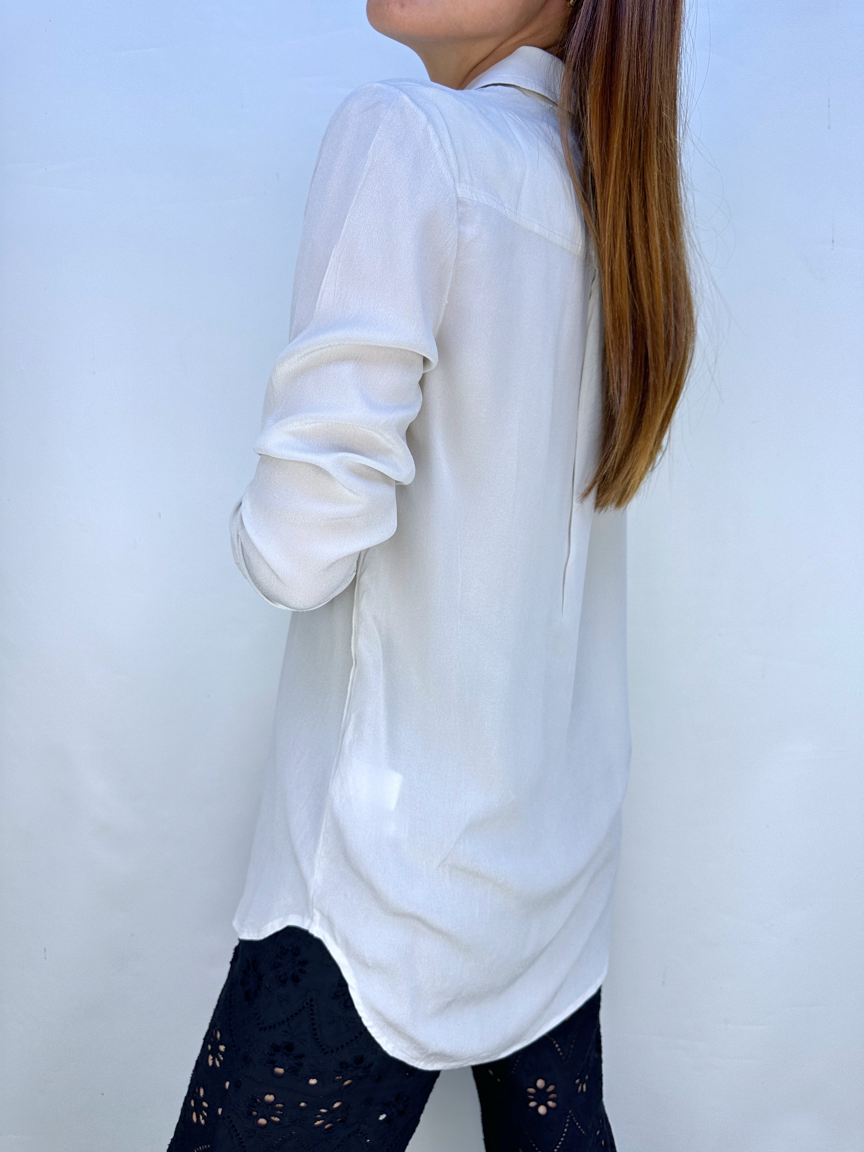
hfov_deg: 56.8
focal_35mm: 24
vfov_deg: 71.6
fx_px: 799
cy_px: 576
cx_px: 432
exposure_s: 1/366
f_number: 1.78
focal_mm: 6.86
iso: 80
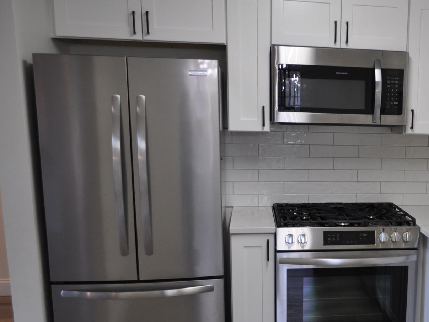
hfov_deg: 40.5
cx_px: 363
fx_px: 545
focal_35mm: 44
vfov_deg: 32.6
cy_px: 218
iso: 400
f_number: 4.5
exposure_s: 1/80
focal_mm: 18
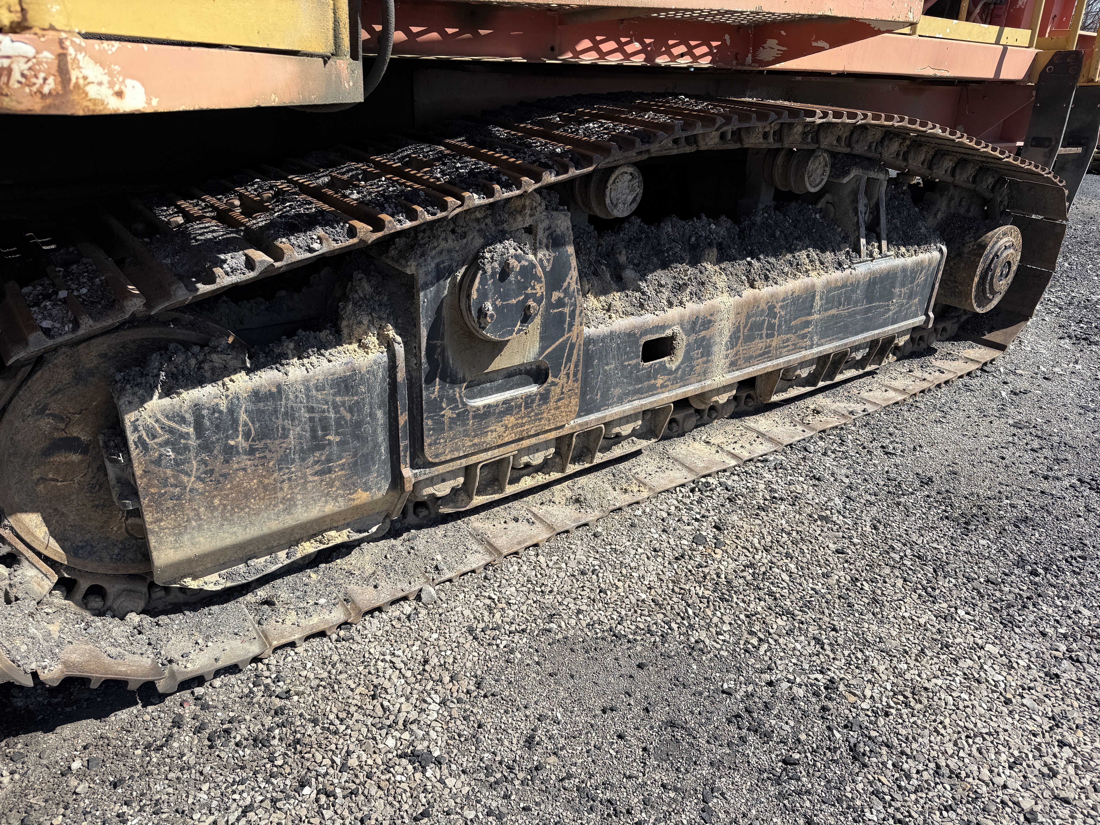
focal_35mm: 24
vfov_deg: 56.8
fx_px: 763
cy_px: 412
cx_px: 550
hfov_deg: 71.6
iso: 80
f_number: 1.78
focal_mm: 6.76
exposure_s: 1/3145
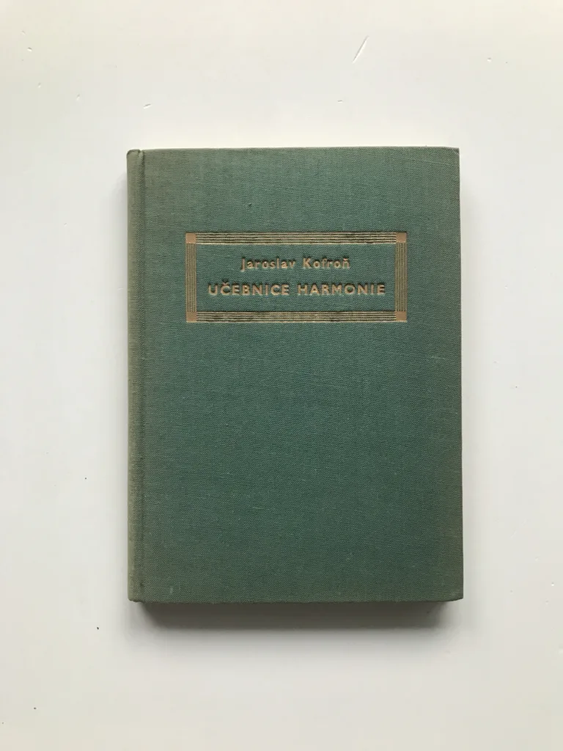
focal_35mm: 28
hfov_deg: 49.7
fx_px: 607
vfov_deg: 63.4
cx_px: 282
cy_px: 376
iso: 40
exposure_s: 1/25
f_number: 1.8
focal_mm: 3.99
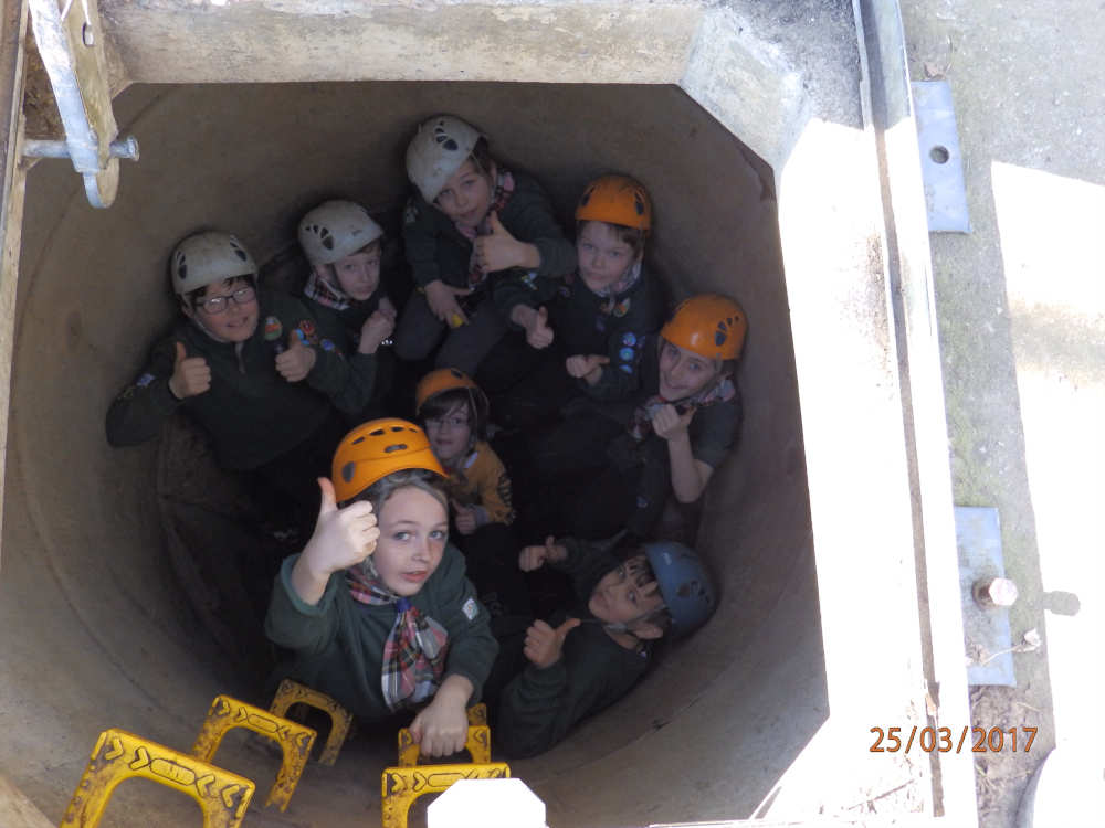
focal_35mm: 32
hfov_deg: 56.8
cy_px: 414
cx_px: 552
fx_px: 1021
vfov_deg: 44.2
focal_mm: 5.7
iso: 320
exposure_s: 1/40
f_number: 3.7
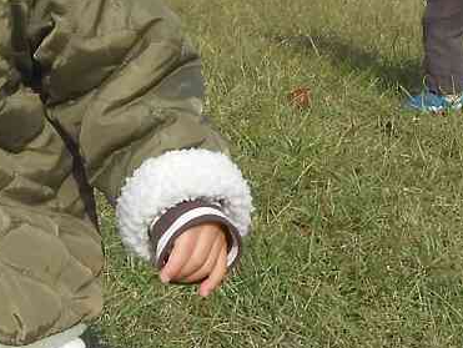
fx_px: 1794
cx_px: -2
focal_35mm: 134
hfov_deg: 14.5
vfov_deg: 11.0
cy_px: 34
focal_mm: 5.3
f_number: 3.8
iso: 80
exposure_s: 1/800
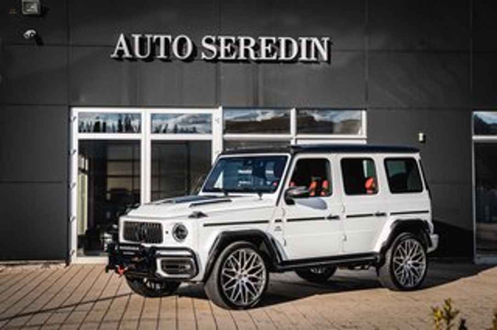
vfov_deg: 24.2
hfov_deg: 35.7
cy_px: 165
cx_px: 248
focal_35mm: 56
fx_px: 773
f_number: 6.3
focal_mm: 56
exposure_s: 1/640
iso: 640
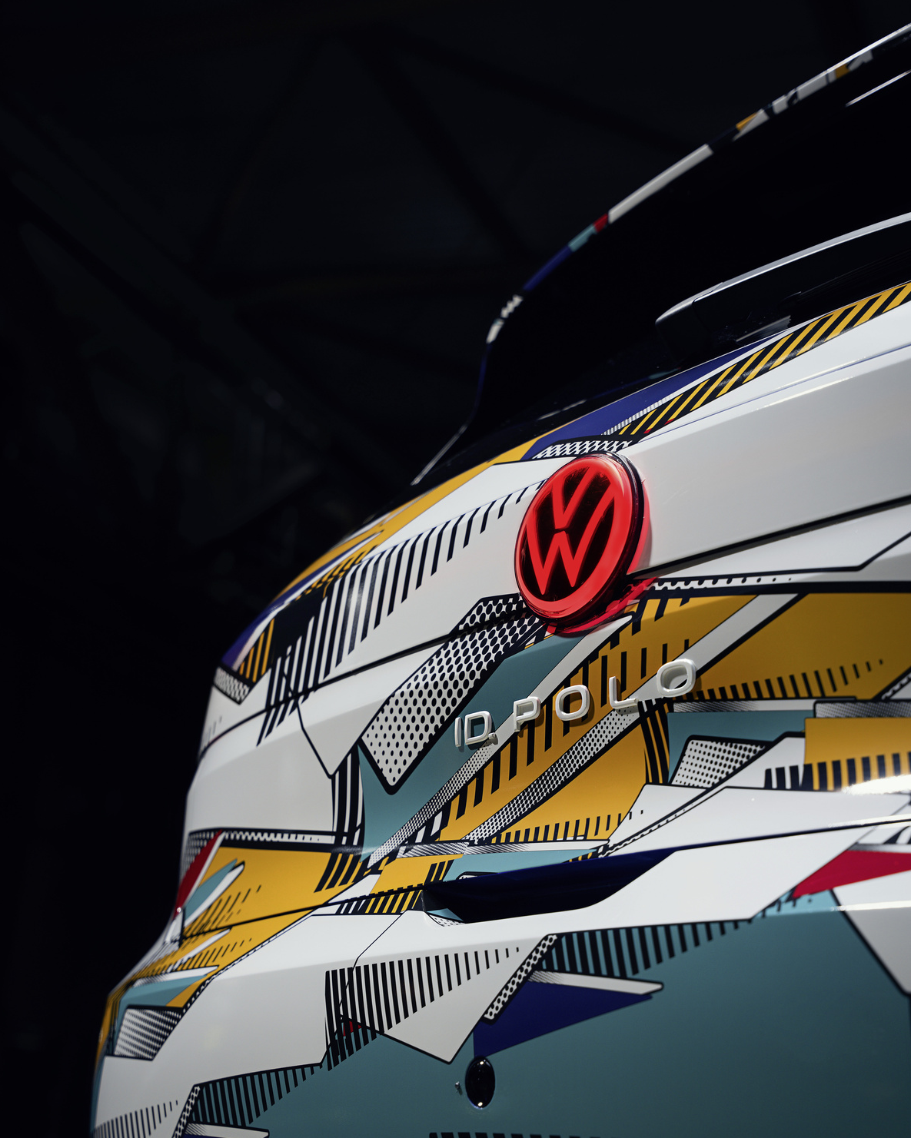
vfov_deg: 32.3
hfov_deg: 26.1
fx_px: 1962
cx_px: 457
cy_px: 636
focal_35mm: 58
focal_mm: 51.2
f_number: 4.5
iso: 160
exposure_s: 1/13
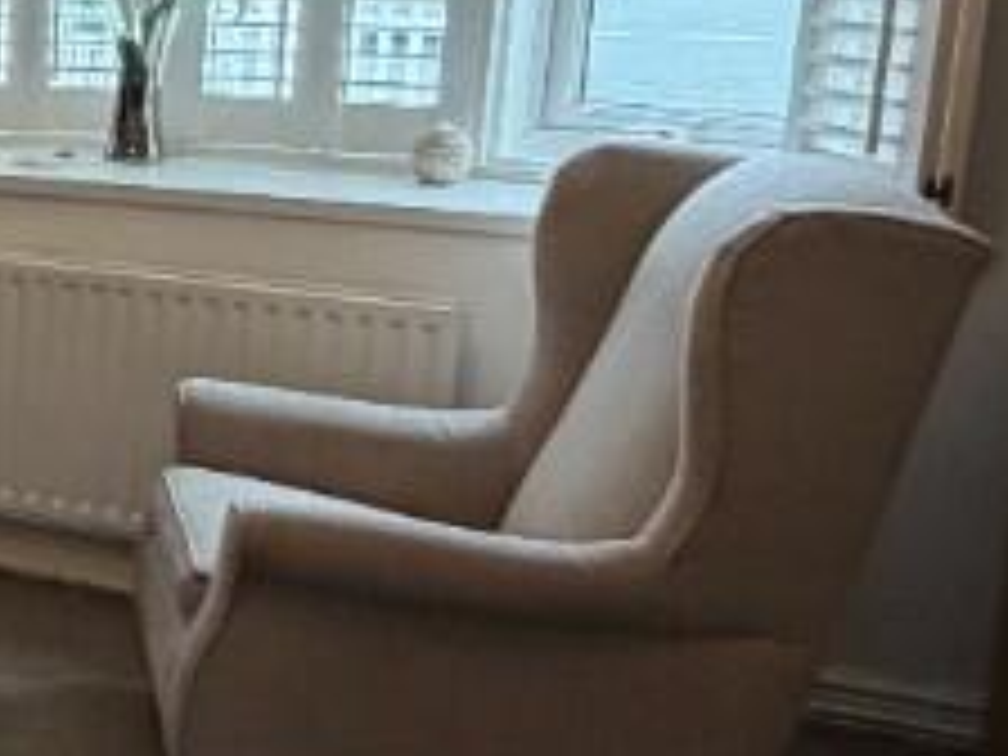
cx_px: -594
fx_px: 1864
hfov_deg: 23.0
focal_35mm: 64
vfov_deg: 22.8
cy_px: 225
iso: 320
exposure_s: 1/100
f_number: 2.2
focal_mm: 2.22
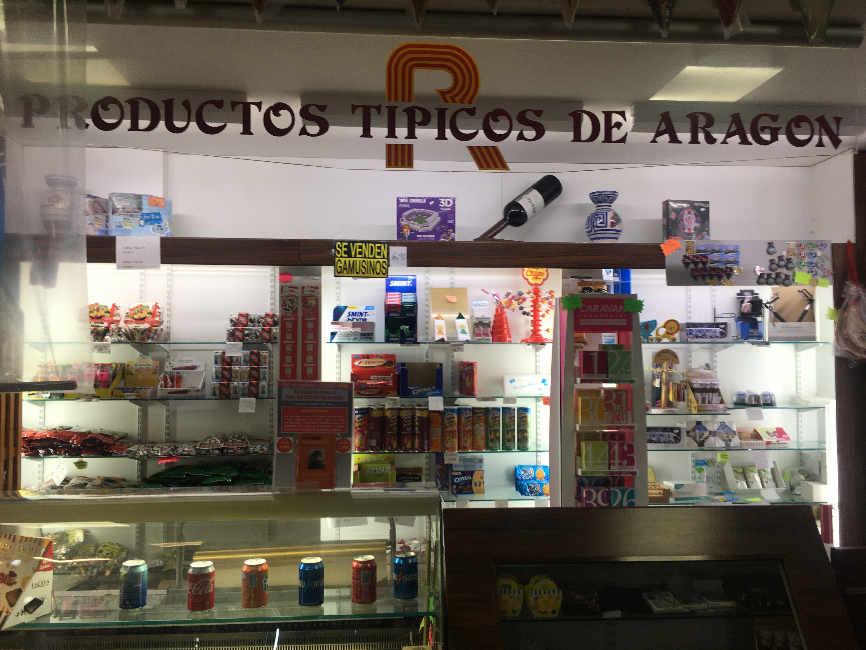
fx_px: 726
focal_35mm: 29
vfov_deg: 48.2
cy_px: 325
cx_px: 433
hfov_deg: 61.7
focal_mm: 4.15
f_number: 2.2
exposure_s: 1/50
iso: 25
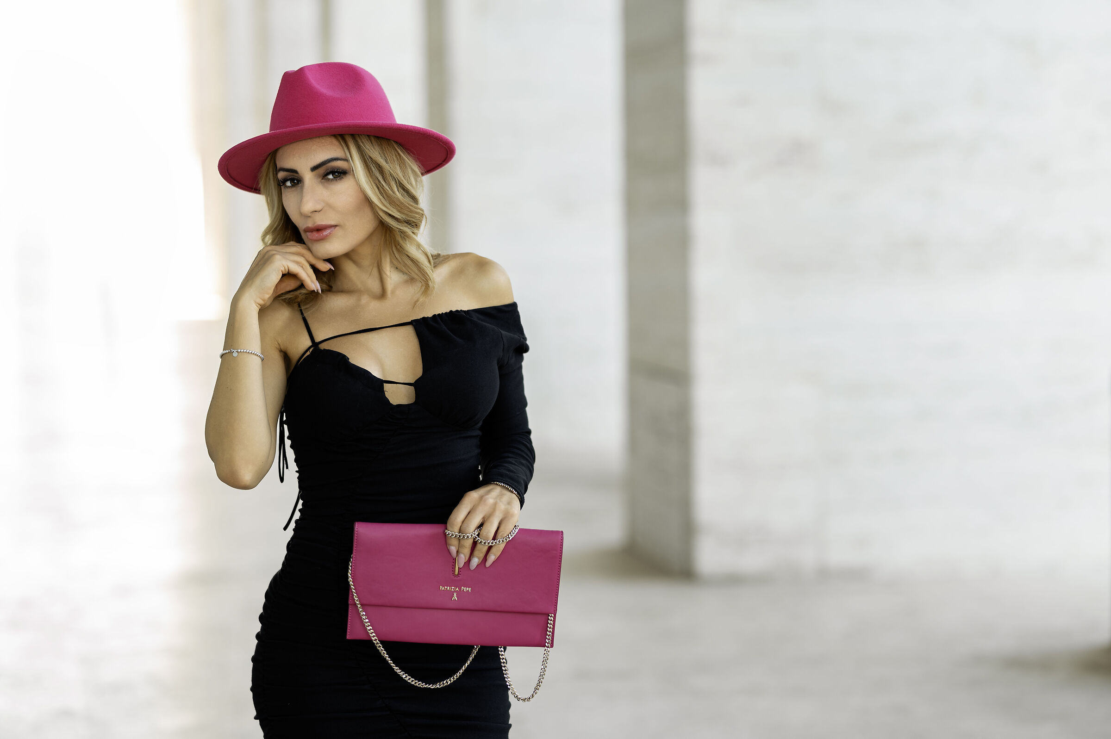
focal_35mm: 85
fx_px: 2621
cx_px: 556
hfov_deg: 23.9
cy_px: 370
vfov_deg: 16.1
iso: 100
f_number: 2
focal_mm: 85
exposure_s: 1/125
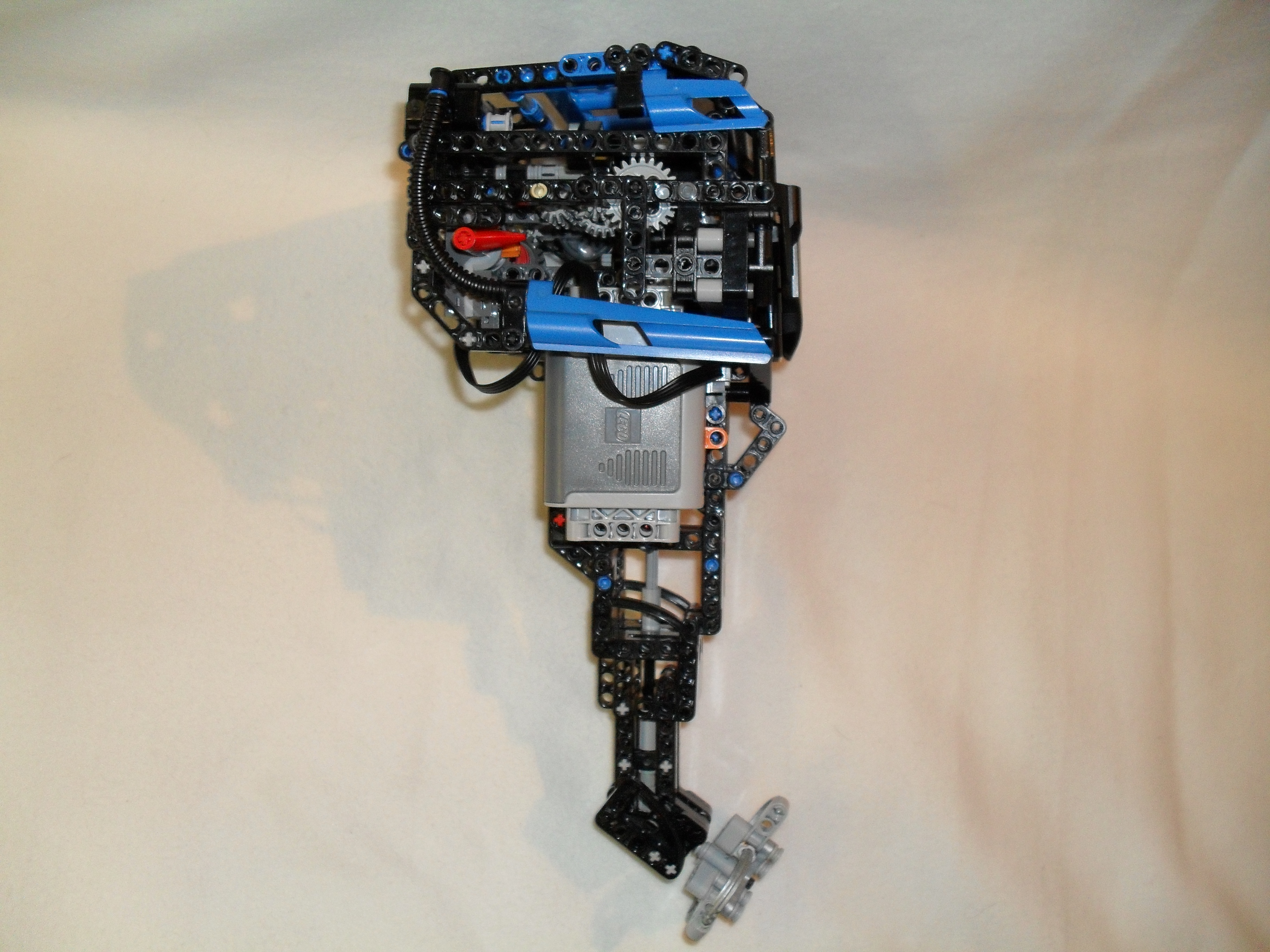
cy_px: 476
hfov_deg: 52.6
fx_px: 1284
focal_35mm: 35
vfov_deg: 40.7
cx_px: 635
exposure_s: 1/45
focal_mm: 6.3
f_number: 3.2
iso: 200
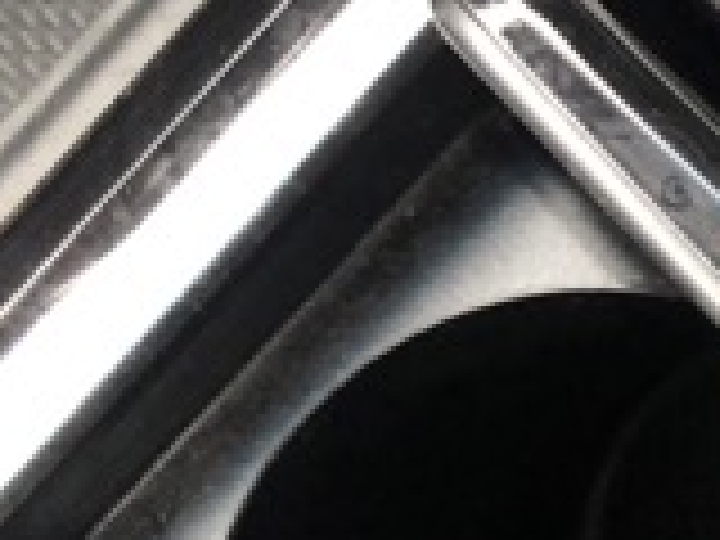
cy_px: 356
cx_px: 1431
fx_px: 2330
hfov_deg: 14.6
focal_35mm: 112
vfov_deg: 13.2
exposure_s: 1/15
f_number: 1.8
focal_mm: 3.99
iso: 80
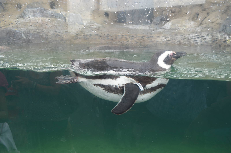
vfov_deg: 39.8
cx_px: 116
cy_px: 76
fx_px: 211
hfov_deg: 57.3
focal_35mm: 33
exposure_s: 1/125
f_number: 5.6
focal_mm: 22
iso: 320
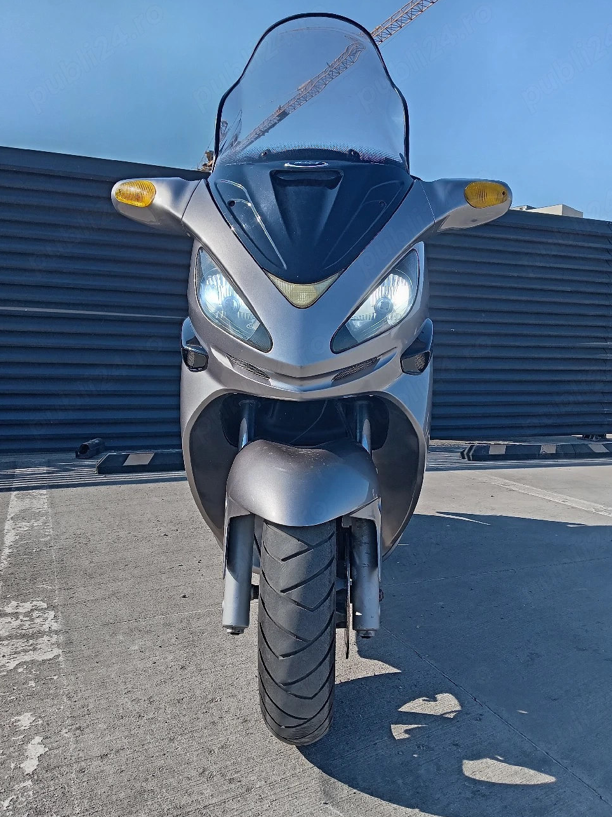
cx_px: 302
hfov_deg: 49.7
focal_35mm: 28
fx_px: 660
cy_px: 411
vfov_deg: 63.5
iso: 100
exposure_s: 1/417
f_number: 1.8
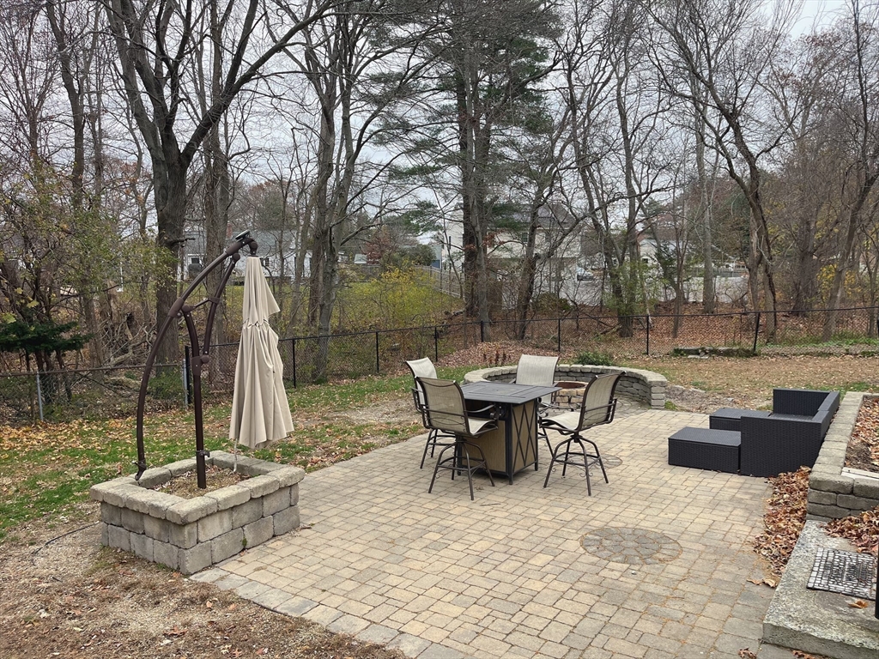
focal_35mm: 26
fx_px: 660
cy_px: 330
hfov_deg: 67.3
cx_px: 440
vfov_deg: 53.1
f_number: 1.6
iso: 40
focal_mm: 5.1
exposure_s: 1/122
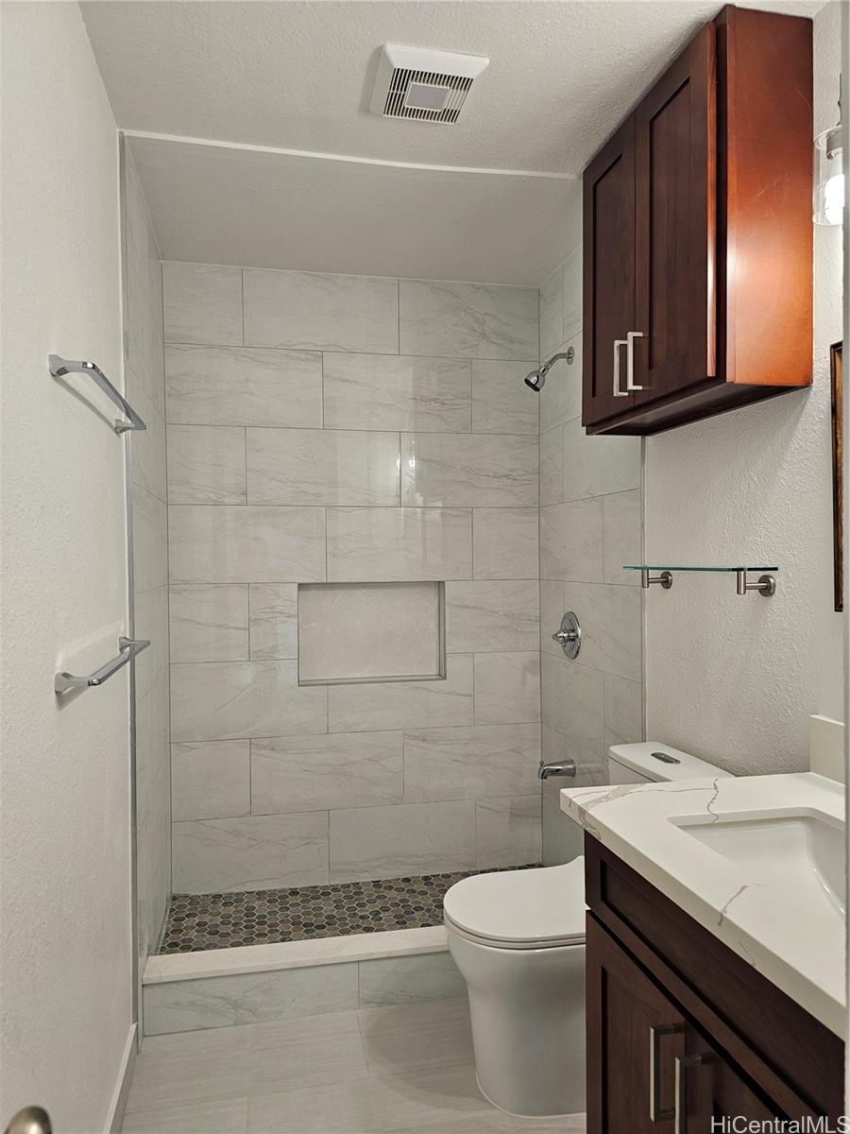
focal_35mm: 23
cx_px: 425
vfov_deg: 73.9
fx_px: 753
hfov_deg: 58.9
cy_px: 567
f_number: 1.7
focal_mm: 6.3
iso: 100
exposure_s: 1/120
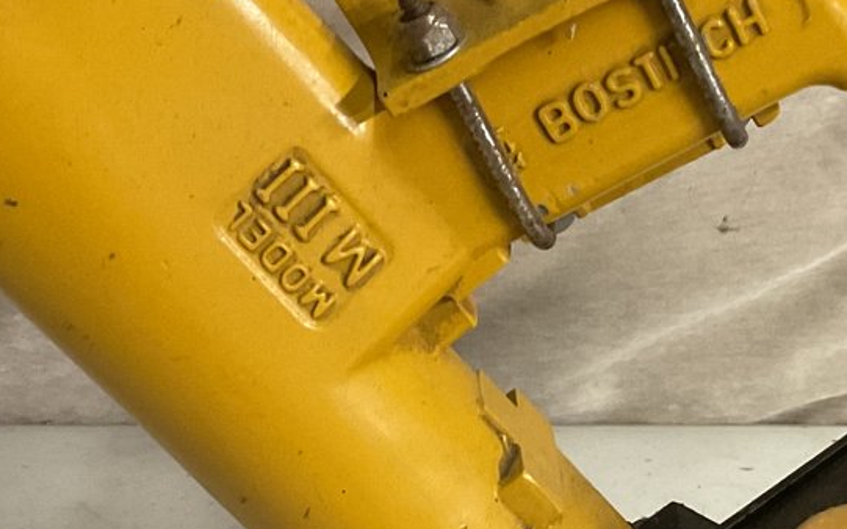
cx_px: 668
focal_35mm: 86
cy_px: 350
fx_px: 1985
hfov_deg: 23.8
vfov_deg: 15.2
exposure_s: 1/40
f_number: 1.8
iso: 200
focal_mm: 3
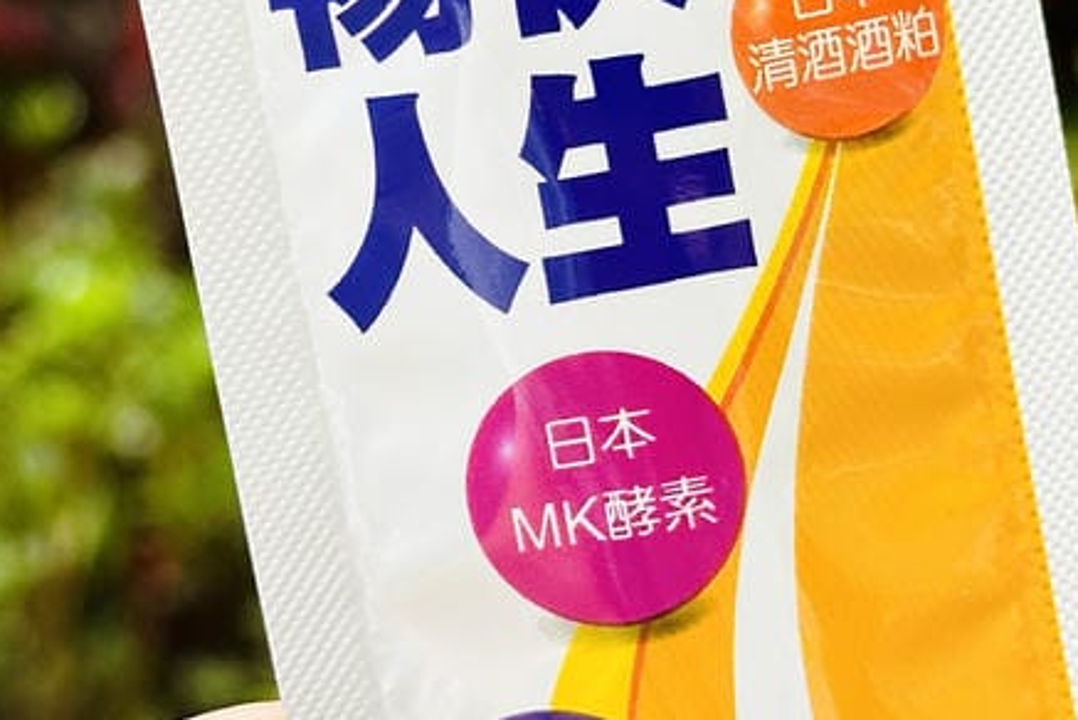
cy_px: 133
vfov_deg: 10.0
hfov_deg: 15.0
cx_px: 636
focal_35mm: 137
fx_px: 4105
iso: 80
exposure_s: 1/99
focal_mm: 6.86
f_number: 1.78
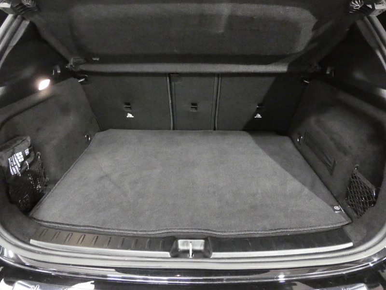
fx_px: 256
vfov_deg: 58.9
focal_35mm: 23
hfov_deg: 73.9
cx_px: 193
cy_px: 145
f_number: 3
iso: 3200
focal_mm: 4.1
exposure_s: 1/25
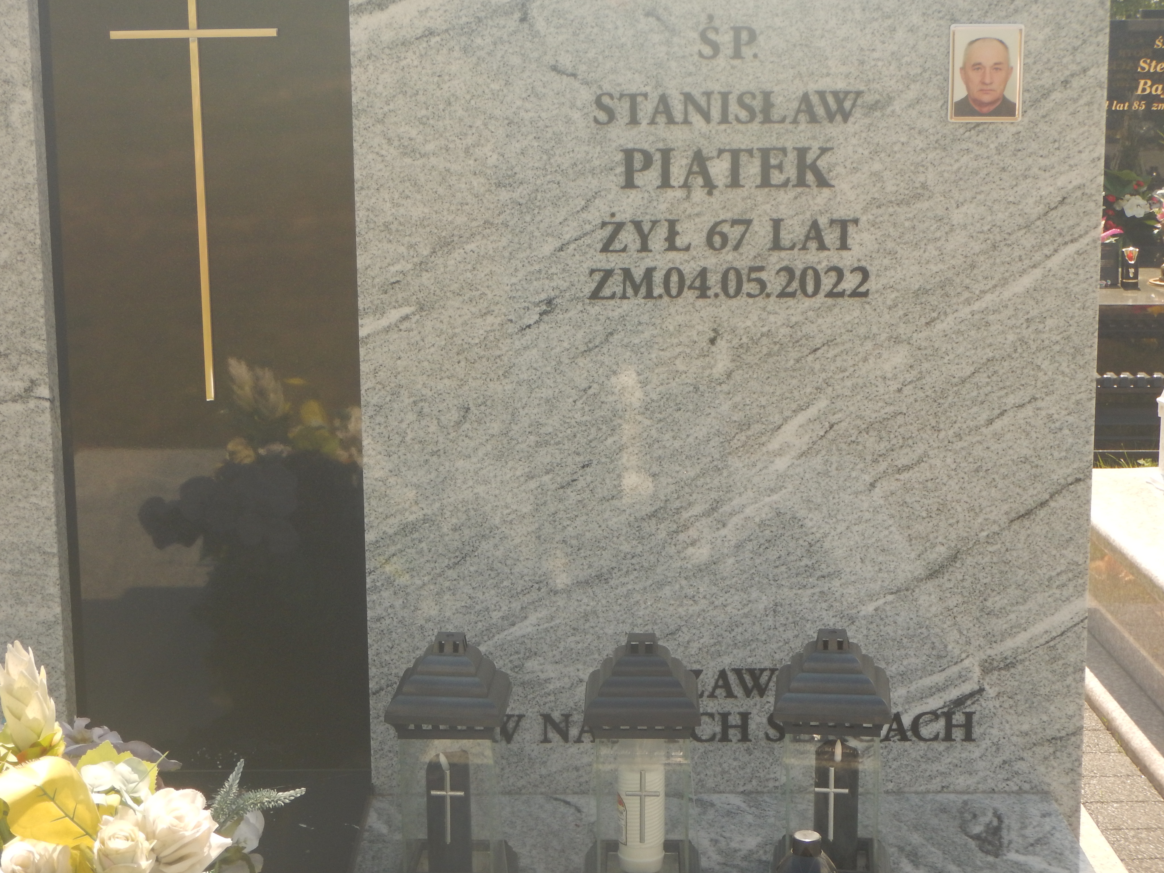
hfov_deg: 30.7
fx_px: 2118
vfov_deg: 23.3
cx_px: 534
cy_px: 408
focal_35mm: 63
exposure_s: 1/400
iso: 125
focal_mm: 10.1
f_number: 4.4
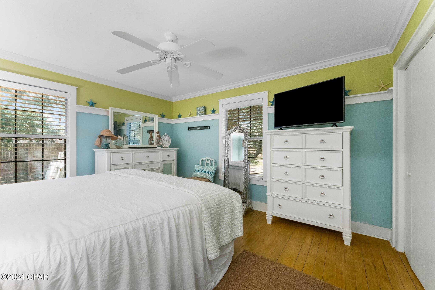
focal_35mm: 14
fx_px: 169
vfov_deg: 81.2
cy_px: 145
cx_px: 218
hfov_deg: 104.3
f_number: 8
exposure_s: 1/15
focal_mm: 14
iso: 2500
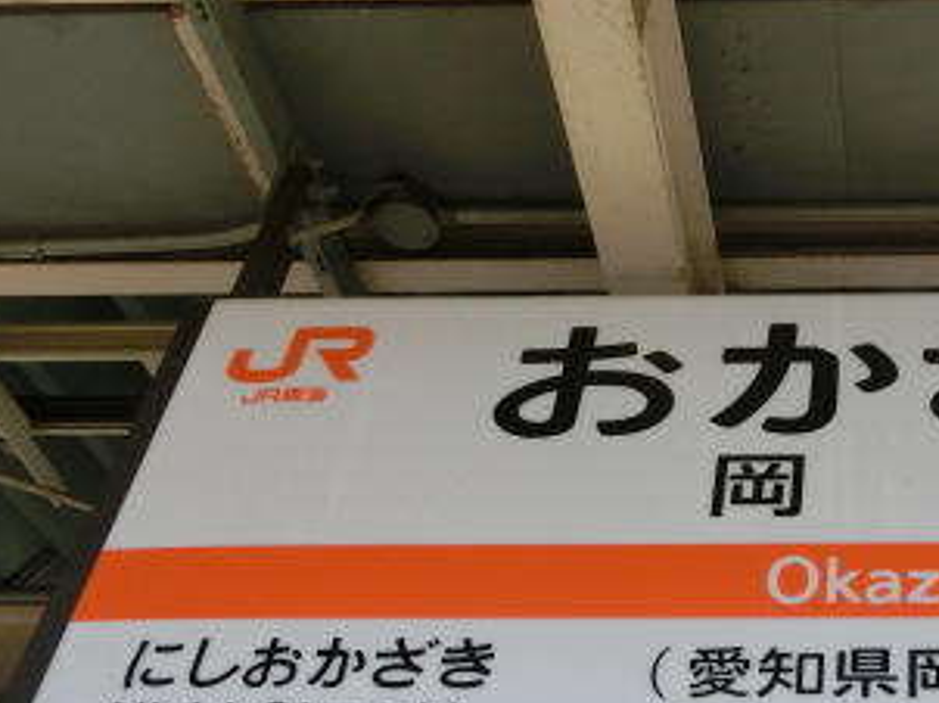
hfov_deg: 33.4
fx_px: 1437
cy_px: 395
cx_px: 920
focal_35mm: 53
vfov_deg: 27.5
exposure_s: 1/320
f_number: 3.5
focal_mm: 4.5
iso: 80
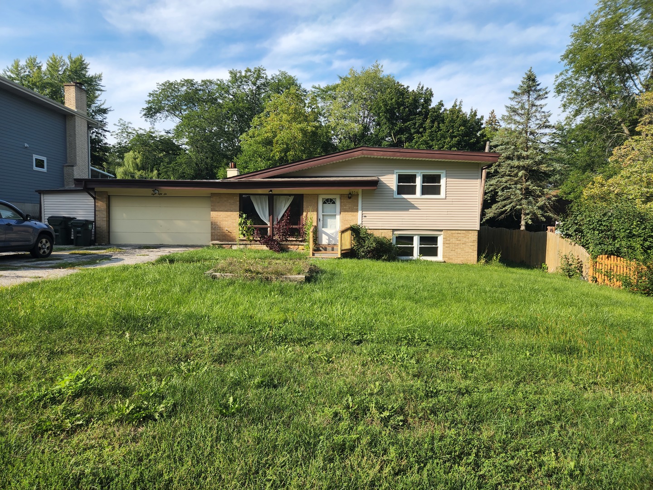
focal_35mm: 23
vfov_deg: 58.9
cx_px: 326
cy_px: 245
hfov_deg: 73.9
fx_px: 434
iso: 20
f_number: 1.8
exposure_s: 1/719
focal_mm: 5.4
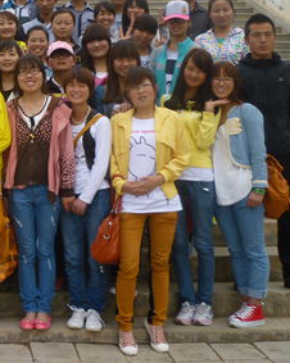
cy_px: 68
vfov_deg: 28.9
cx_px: -72
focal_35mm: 64
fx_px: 687
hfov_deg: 21.8
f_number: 3.3
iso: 80
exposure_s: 1/500
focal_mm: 5.2
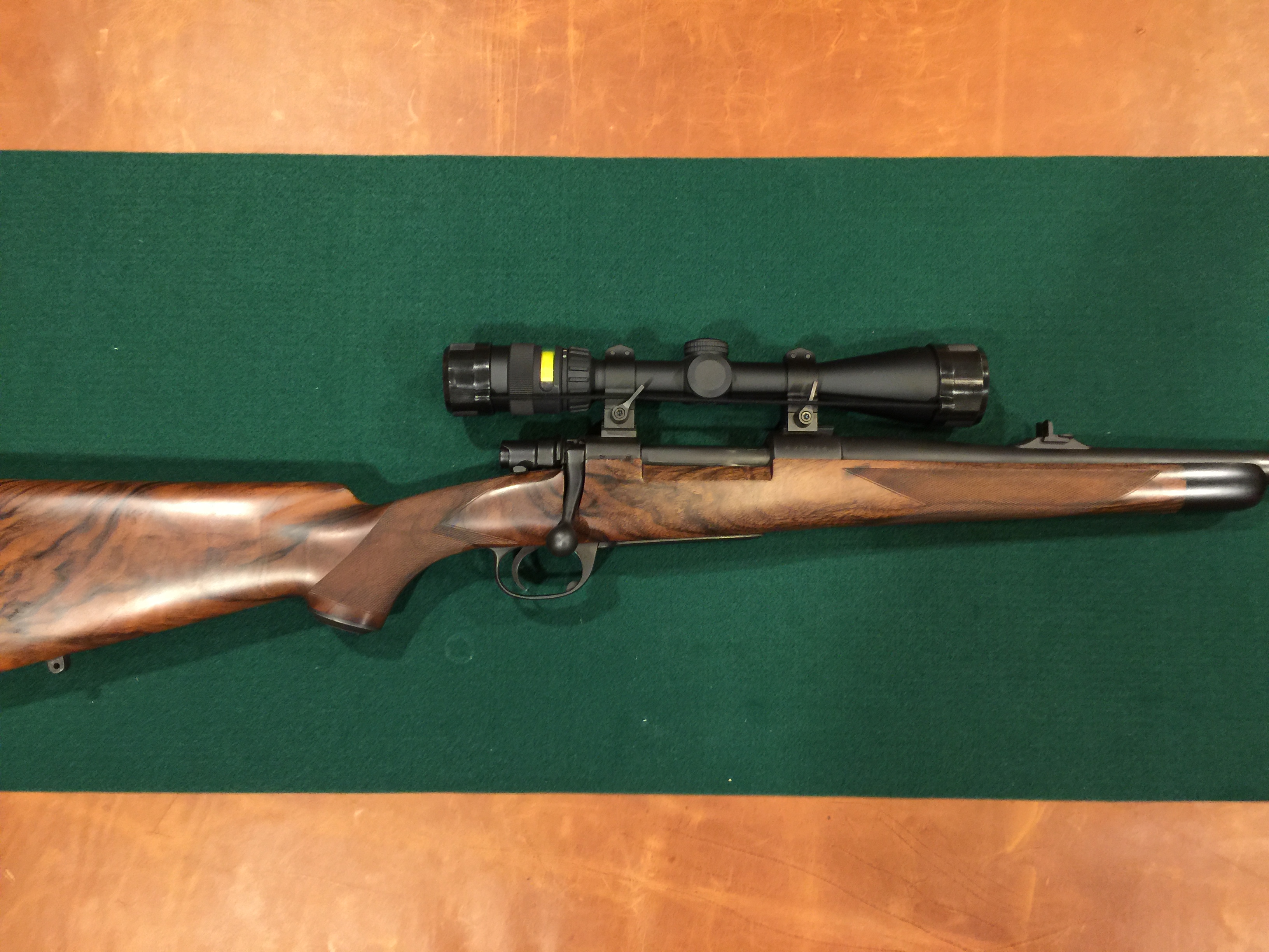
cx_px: 634
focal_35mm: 29
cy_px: 476
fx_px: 1063
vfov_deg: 48.2
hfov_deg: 61.7
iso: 64
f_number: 2.2
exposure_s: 1/4
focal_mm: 4.15
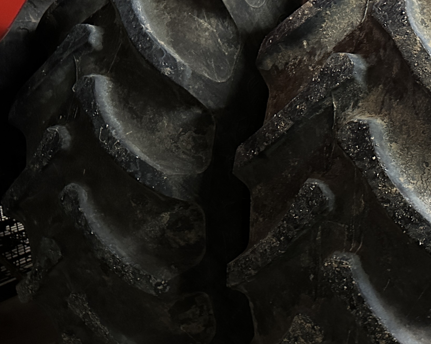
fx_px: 740
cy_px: 191
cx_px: 321
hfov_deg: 31.9
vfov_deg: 26.2
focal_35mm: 58
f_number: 1.78
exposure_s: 1/30
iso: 1000
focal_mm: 6.86
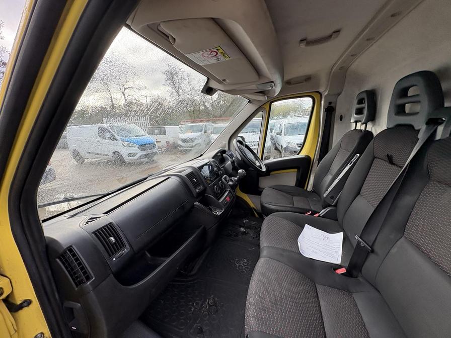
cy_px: 169
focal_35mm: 14
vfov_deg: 85.7
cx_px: 226
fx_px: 182
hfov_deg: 102.1
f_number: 2.2
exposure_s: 1/163
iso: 50
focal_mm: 2.22
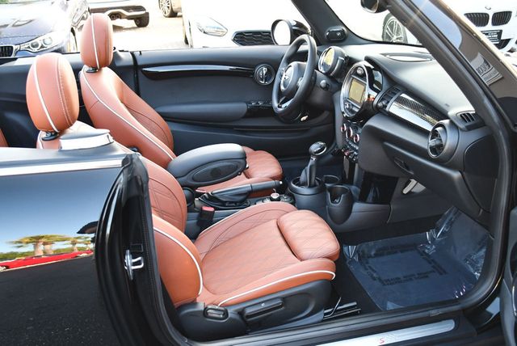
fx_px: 517
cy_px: 173
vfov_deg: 36.9
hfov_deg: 53.1
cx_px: 258
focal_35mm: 36
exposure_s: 1/250
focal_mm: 18
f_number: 3.5
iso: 720
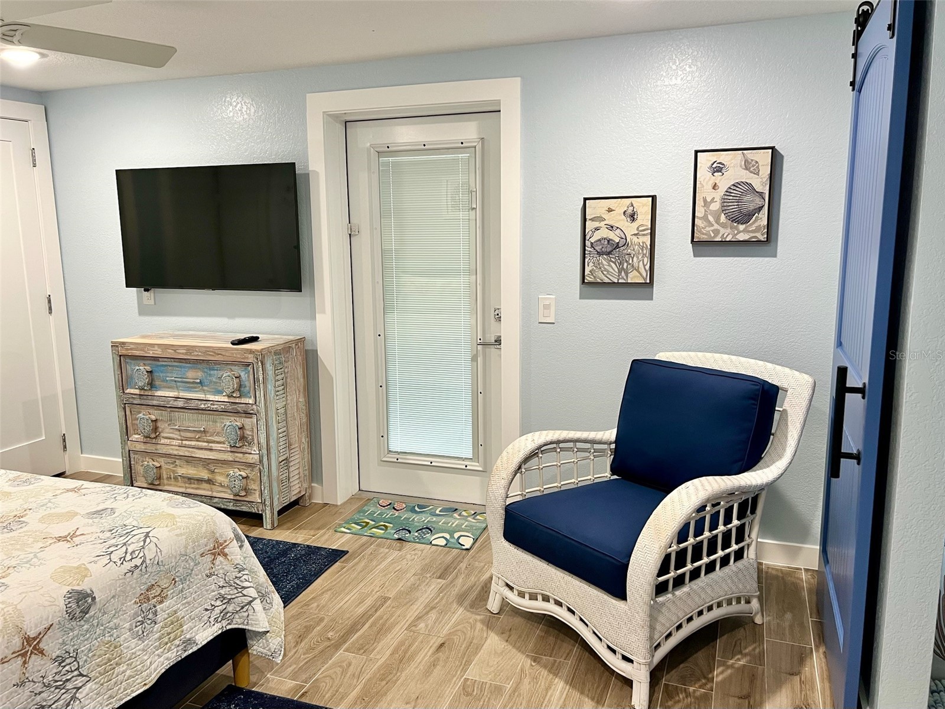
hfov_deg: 67.3
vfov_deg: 53.1
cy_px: 354
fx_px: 710
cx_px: 472
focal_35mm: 26
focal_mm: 5.7
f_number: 1.5
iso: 100
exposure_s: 1/60
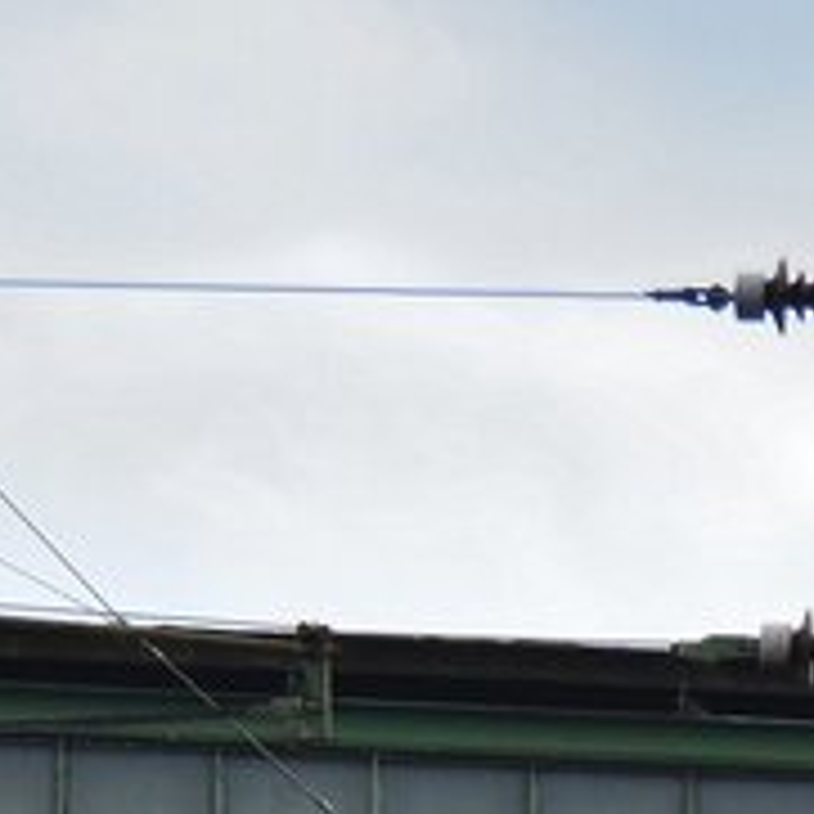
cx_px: 306
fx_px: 10349
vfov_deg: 4.4
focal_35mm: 389
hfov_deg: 4.5
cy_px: 1790
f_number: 5.3
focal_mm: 46
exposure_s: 1/640
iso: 320
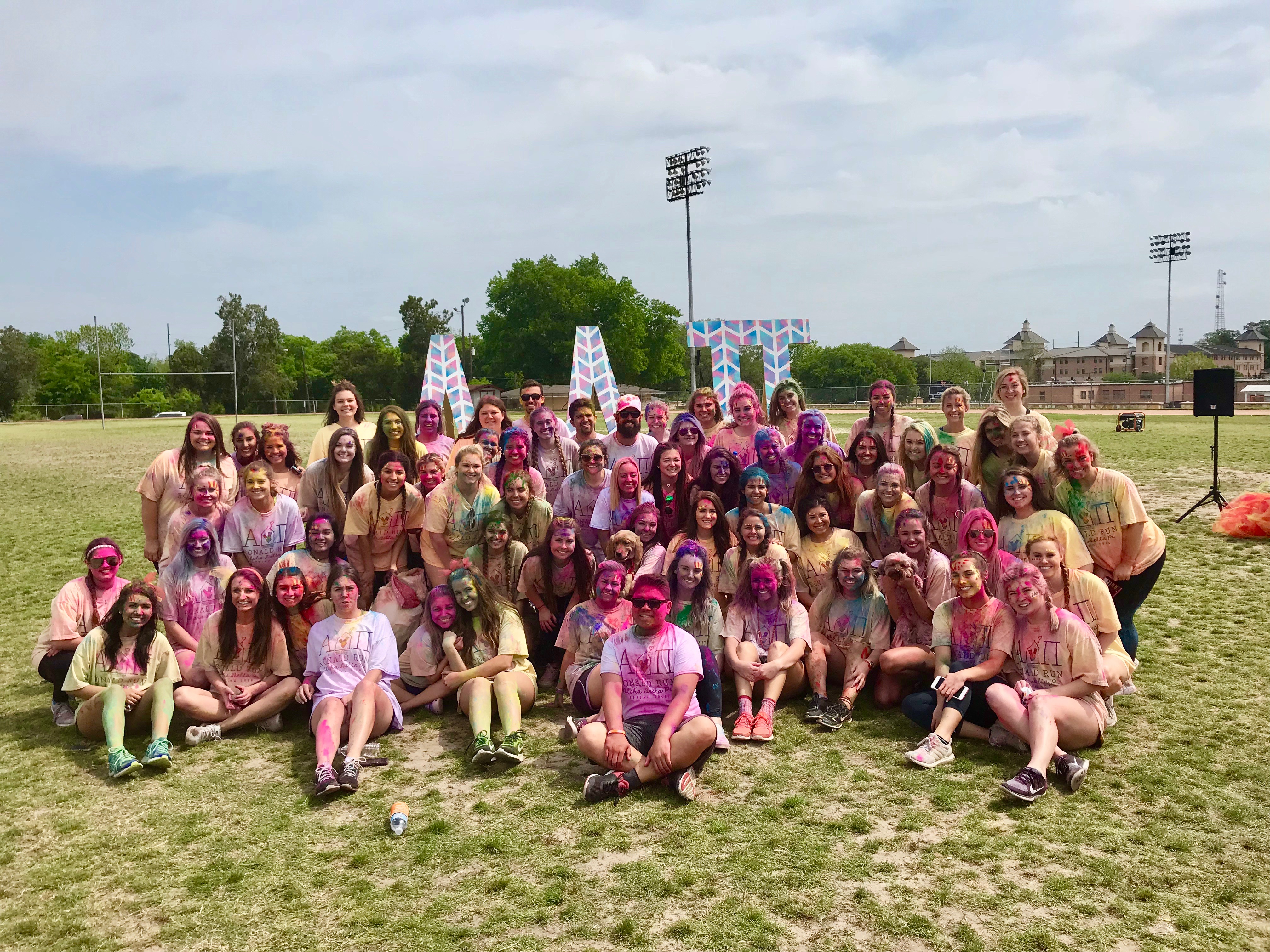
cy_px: 476
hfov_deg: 63.4
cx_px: 635
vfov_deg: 49.7
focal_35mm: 28
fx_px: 1027
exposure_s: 1/3425
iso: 20
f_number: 1.8
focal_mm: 3.99
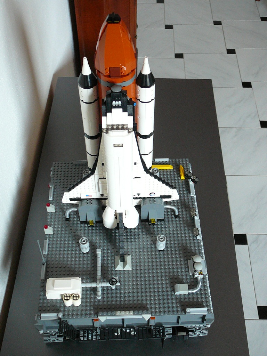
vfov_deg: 43.9
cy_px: 178
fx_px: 442
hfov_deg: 33.6
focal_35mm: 43
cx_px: 134
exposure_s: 1/13
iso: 200
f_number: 3.2
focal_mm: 6.4
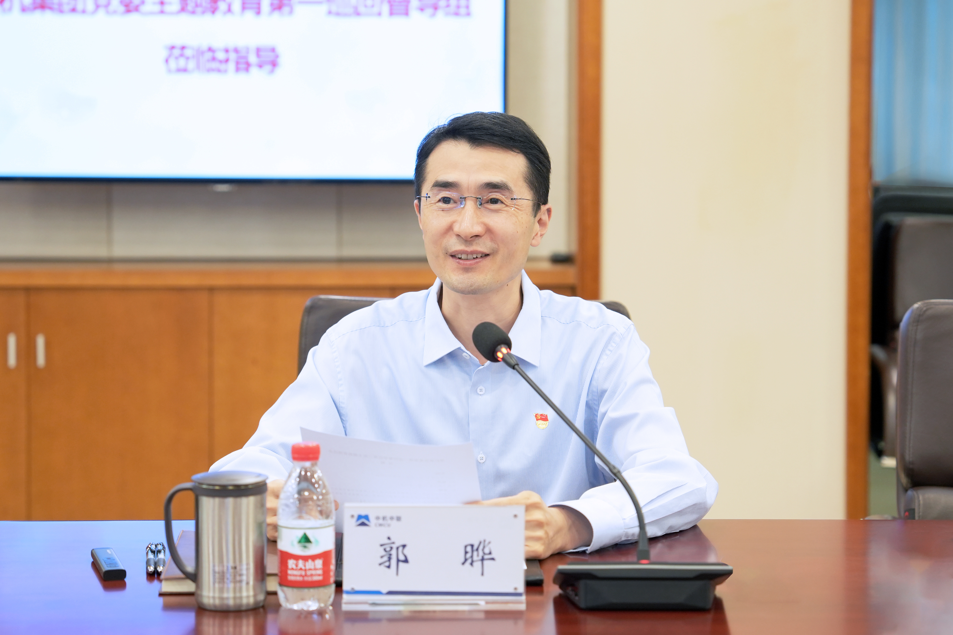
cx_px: 476
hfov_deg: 31.0
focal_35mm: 65
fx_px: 1721
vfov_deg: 20.9
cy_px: 318
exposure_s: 1/80
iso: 800
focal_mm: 65
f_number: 2.8
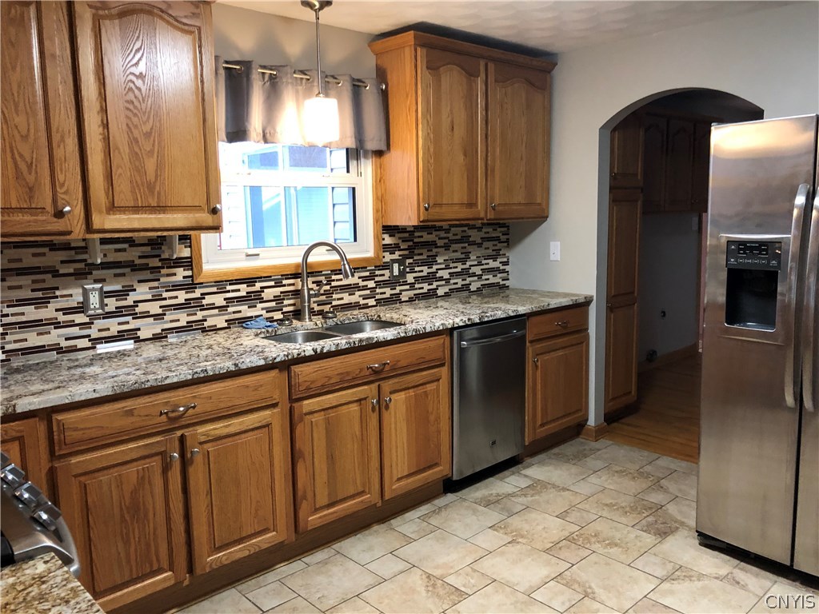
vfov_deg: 49.7
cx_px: 410
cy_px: 307
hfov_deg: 63.4
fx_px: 662
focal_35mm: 28
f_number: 1.8
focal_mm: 4
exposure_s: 1/15
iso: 80
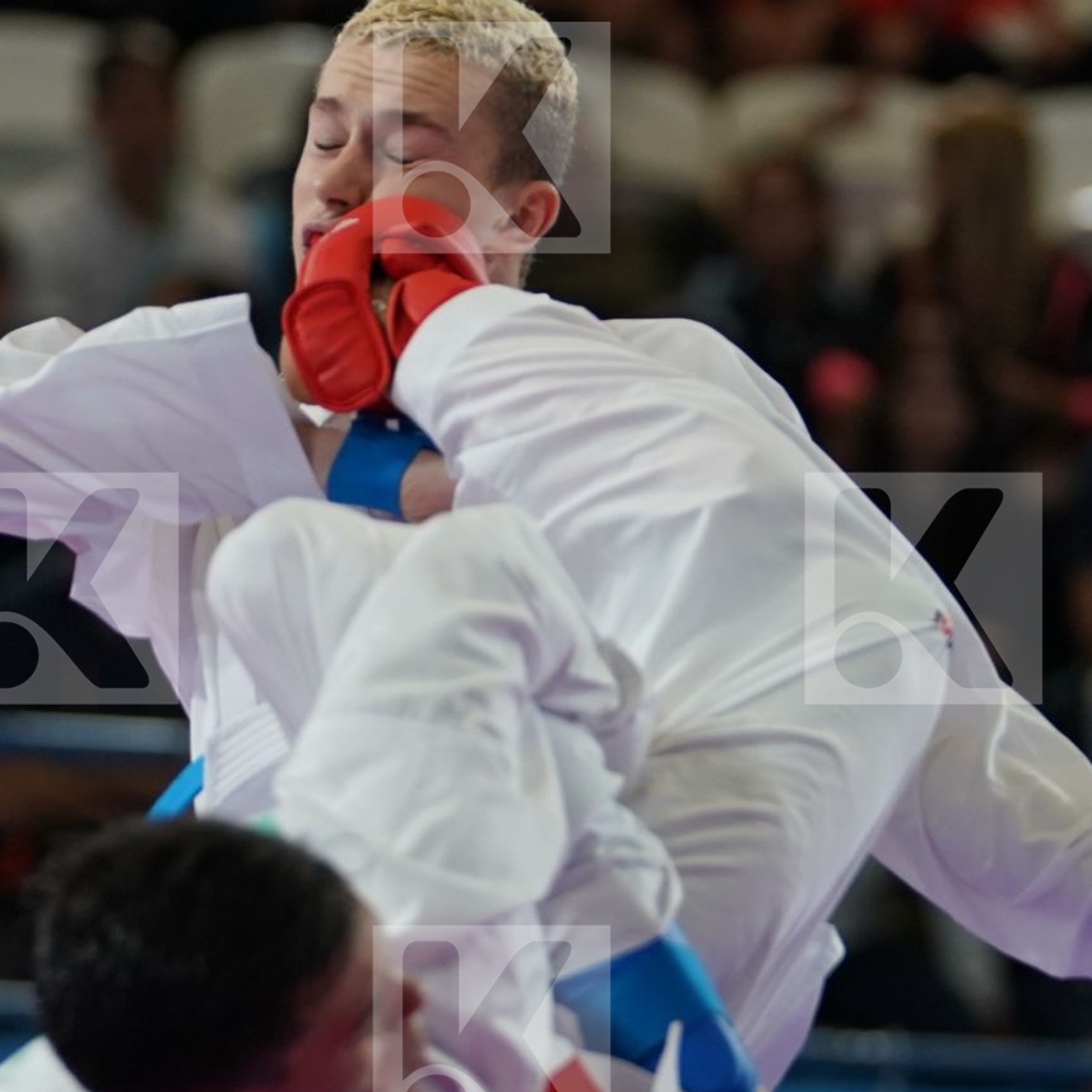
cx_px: 492
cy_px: 589
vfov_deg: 4.3
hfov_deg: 4.3
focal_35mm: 407
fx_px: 14526
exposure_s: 1/1000
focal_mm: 152
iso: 1000
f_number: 2.8
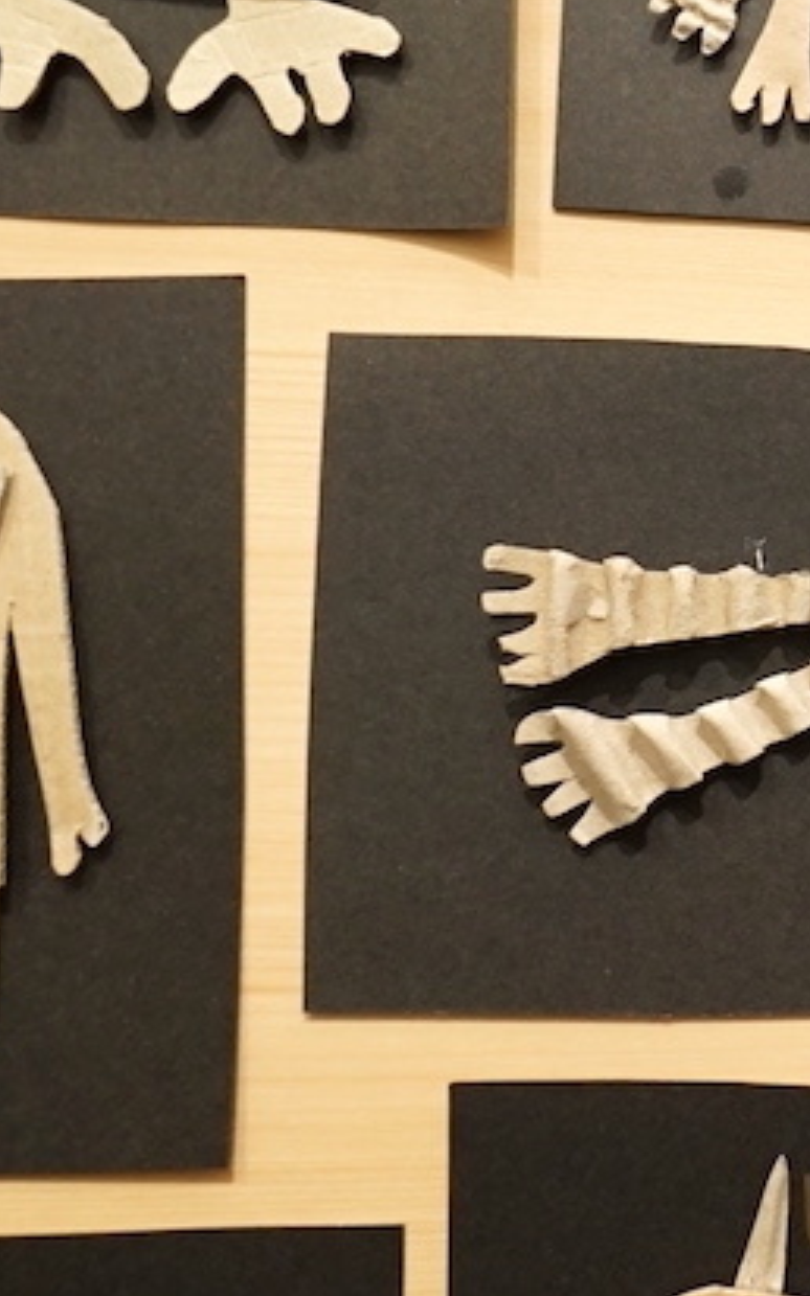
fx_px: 1307
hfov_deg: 27.7
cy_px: 510
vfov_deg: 52.3
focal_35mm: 37
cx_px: 1093
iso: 1000
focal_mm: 10
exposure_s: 1/13
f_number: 5.6
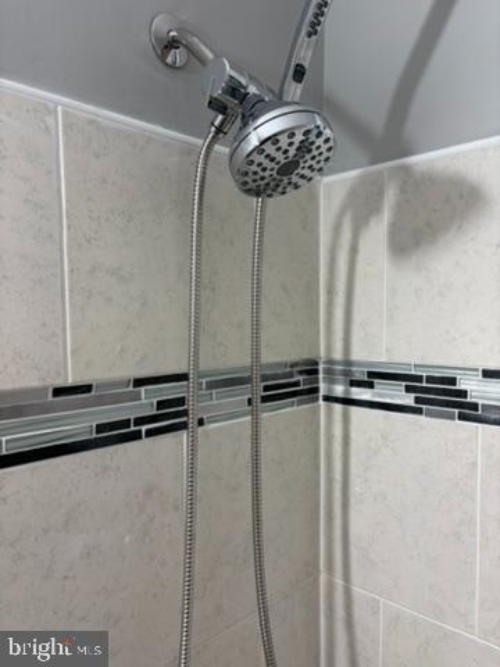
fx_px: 501
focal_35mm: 26
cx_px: 250
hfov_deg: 53.1
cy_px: 334
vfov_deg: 67.3
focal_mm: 5.96
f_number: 1.6
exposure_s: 1/120
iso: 80
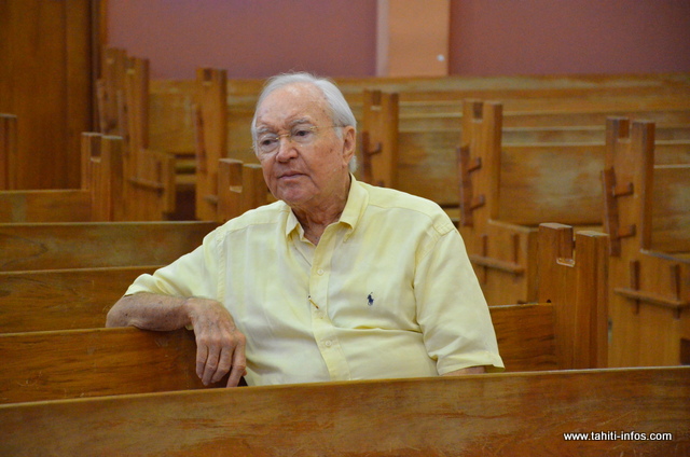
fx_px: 3214
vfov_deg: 8.1
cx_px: 345
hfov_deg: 12.3
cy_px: 228
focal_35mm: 168
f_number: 7.1
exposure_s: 1/200
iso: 6400
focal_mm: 112
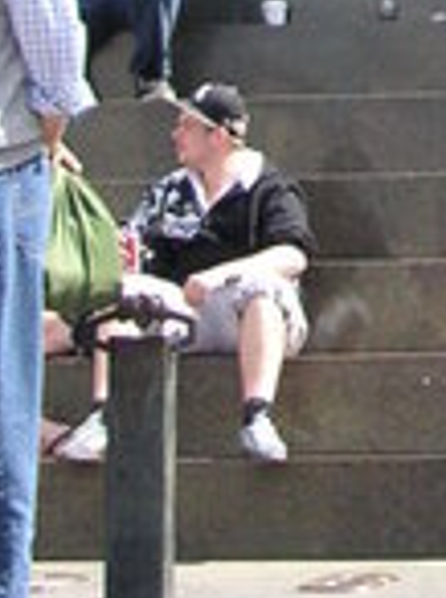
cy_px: -684
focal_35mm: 203
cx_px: 663
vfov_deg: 9.1
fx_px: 3498
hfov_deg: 7.2
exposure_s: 1/350
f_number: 2.8
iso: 50
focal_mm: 6.1
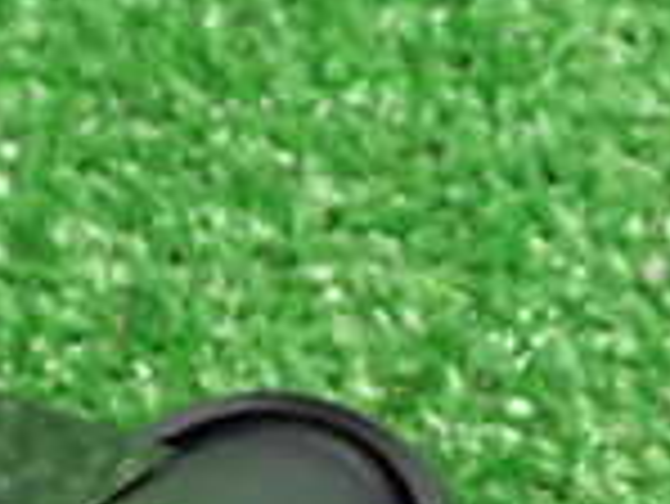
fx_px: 2964
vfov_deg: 9.4
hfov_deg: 12.9
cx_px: 243
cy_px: 752
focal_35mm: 153
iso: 800
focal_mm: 6.83
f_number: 2.7
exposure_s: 1/15
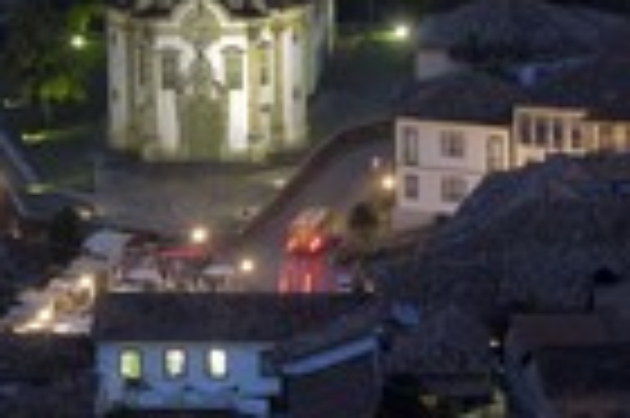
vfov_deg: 3.4
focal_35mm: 405
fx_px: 7079
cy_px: -31
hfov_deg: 5.1
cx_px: 862
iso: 100
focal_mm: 90
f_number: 8
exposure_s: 9
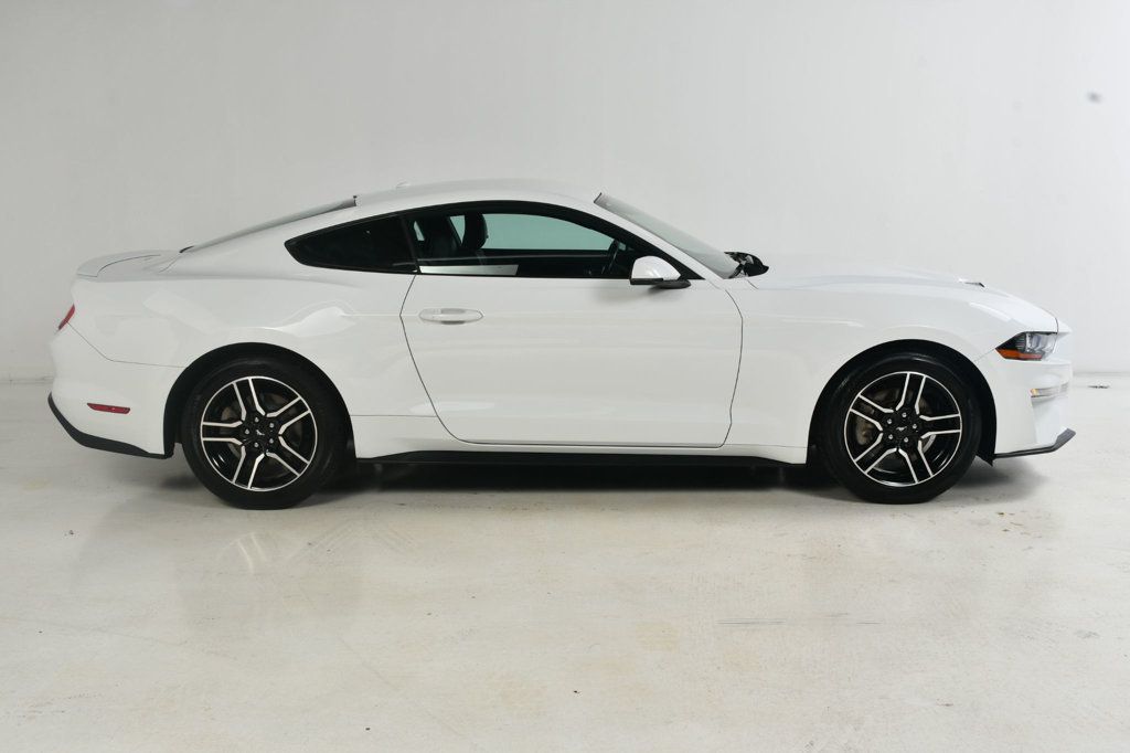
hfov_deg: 55.8
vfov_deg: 38.9
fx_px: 1067
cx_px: 565
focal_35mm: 34
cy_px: 376
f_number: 13
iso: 100
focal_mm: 23
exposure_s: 1/160
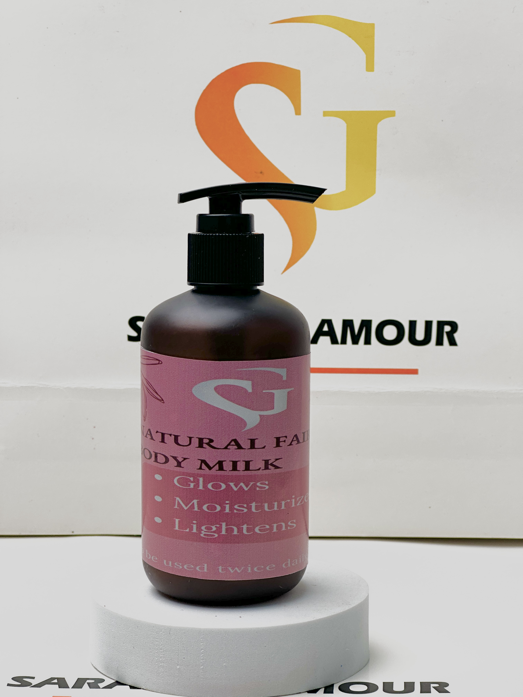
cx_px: 262
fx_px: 1551
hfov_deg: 19.1
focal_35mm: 77
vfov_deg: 25.3
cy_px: 348
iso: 80
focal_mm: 9
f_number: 2.8
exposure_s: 1/100
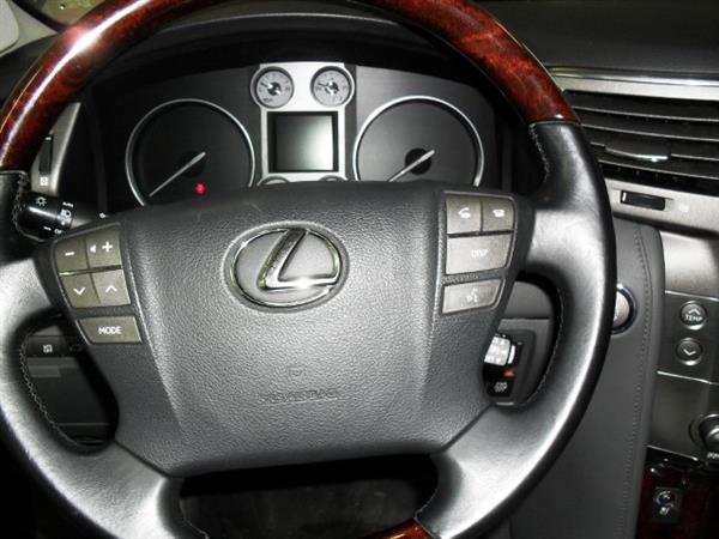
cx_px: 360
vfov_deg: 40.7
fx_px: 727
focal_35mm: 35
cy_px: 270
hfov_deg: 52.6
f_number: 3.2
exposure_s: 1/45
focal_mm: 6.3
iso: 200
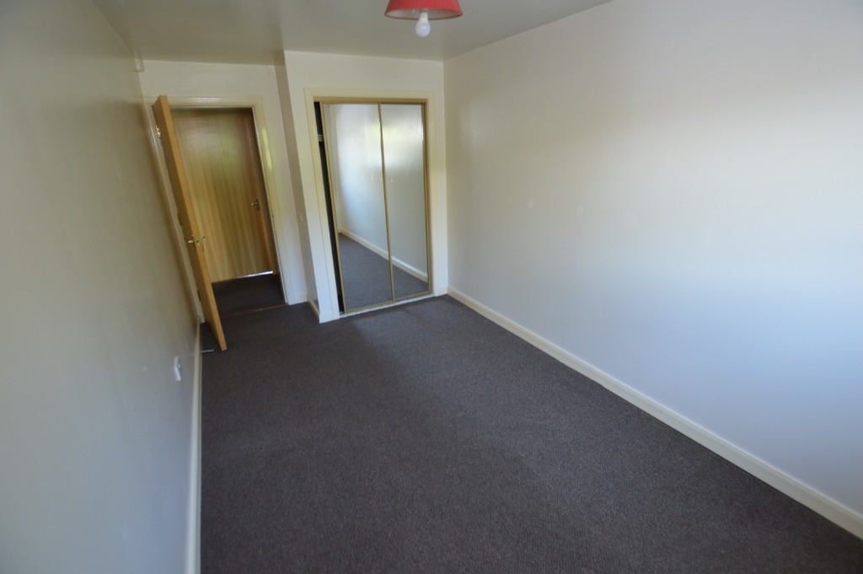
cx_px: 432
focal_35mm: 15
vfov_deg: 77.2
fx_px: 359
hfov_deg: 100.4
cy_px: 287
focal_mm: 10
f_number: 3.5
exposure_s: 1/60
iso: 720
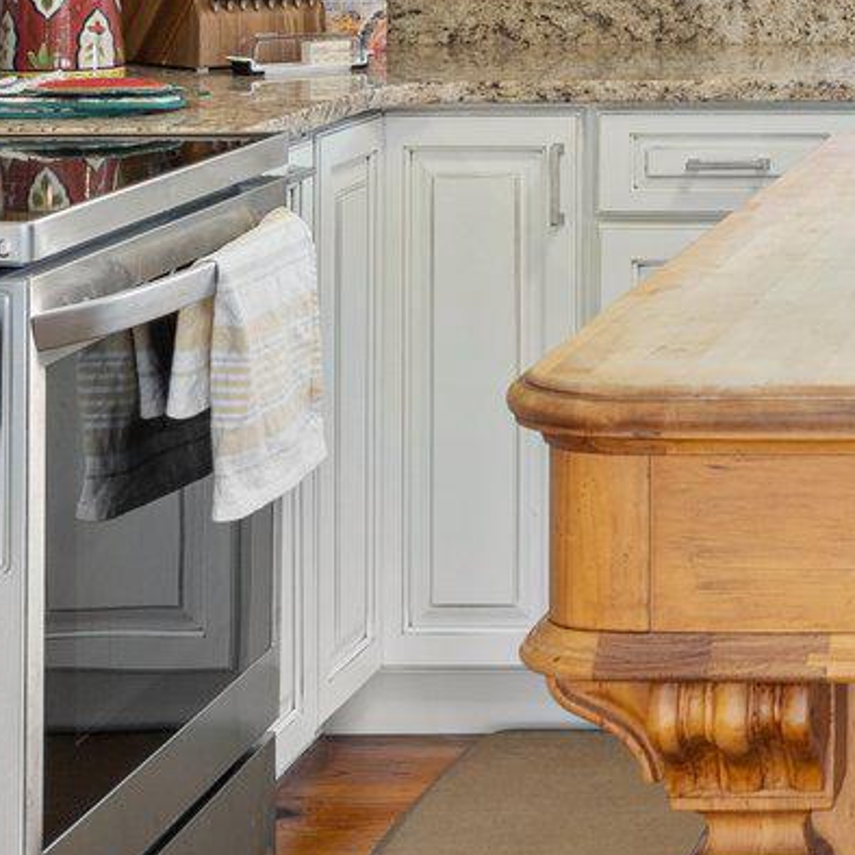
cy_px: -68
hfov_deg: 15.3
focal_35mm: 106
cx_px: 1254
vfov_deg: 16.0
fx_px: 2962
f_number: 8
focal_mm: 24
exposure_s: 1/2.5
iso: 500
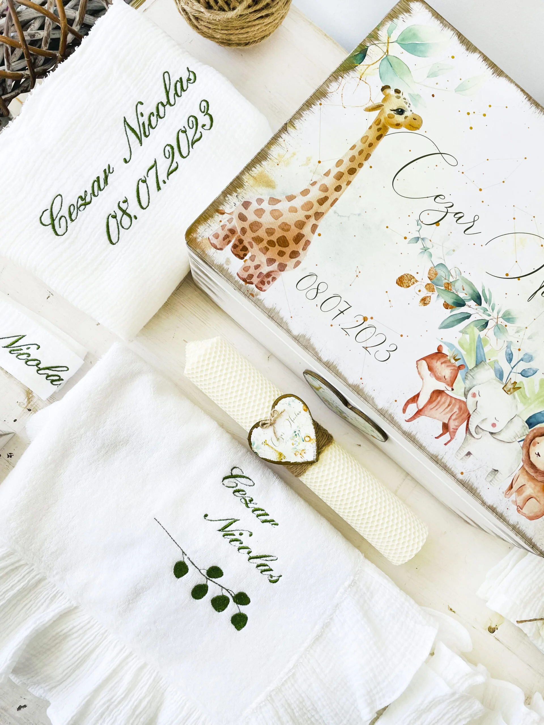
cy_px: 362
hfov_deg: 53.1
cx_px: 272
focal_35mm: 26
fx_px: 545
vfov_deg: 67.3
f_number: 1.6
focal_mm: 4.2
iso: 32
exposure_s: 1/240
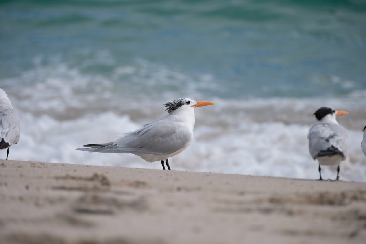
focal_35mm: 450
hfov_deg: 4.6
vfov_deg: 3.1
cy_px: 122
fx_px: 4575
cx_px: 183
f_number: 5.6
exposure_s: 1/1300
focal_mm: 300
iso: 200
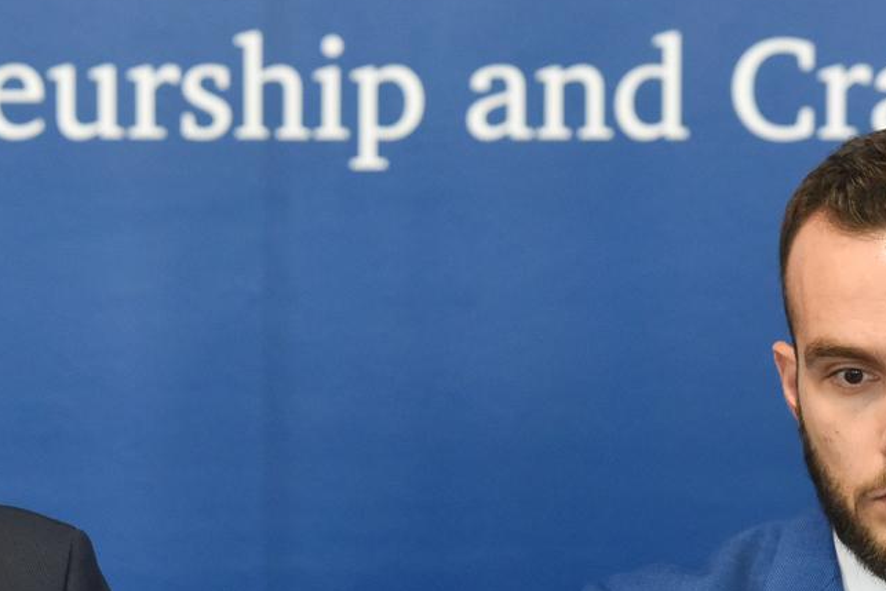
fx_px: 9181
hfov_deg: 5.5
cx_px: 300
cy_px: 517
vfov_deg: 3.7
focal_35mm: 373
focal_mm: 150
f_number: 4
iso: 2500
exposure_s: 1/200
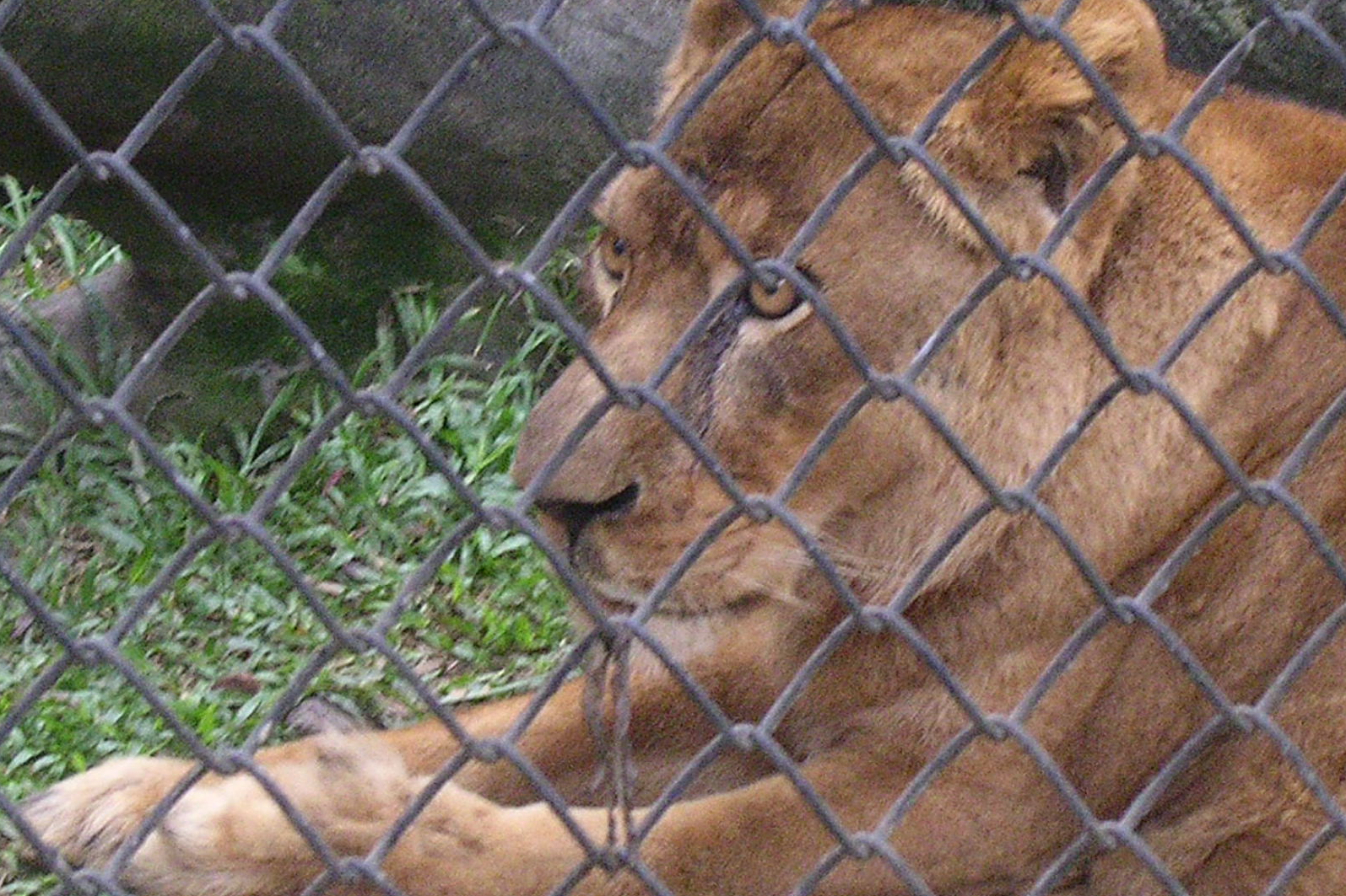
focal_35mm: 144
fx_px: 5383
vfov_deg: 9.5
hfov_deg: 14.3
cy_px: 443
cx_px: 672
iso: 400
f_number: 4.9
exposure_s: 1/64
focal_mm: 20.8
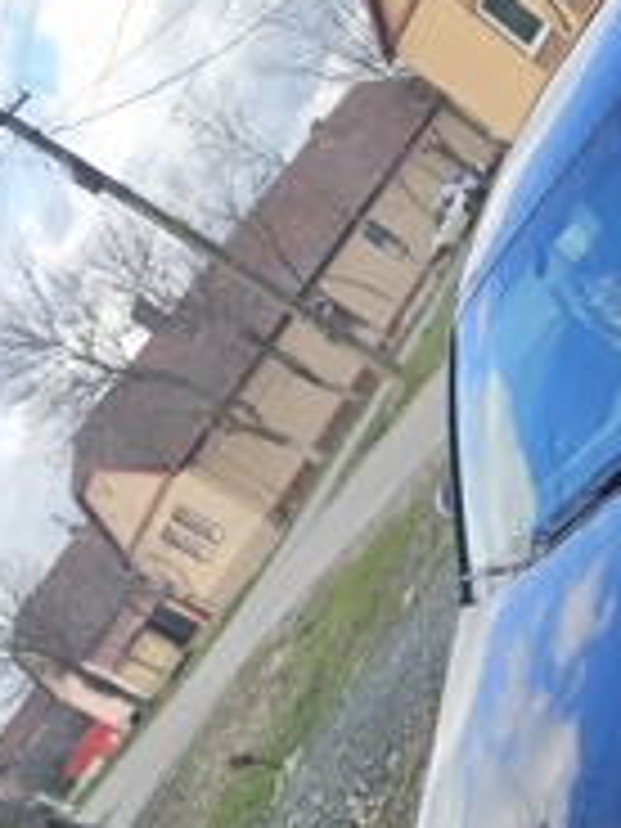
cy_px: 585
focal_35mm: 50
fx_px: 1196
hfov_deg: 27.2
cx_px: 648
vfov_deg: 37.6
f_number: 1.8
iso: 25
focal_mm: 5.4
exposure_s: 1/400
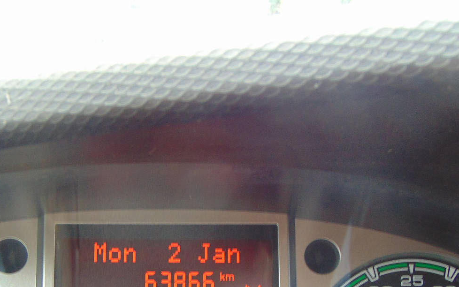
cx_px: 166
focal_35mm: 52
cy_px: 275
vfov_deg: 24.0
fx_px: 651
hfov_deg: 38.6
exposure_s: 1/30
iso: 100
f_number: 3.1
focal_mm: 5.4
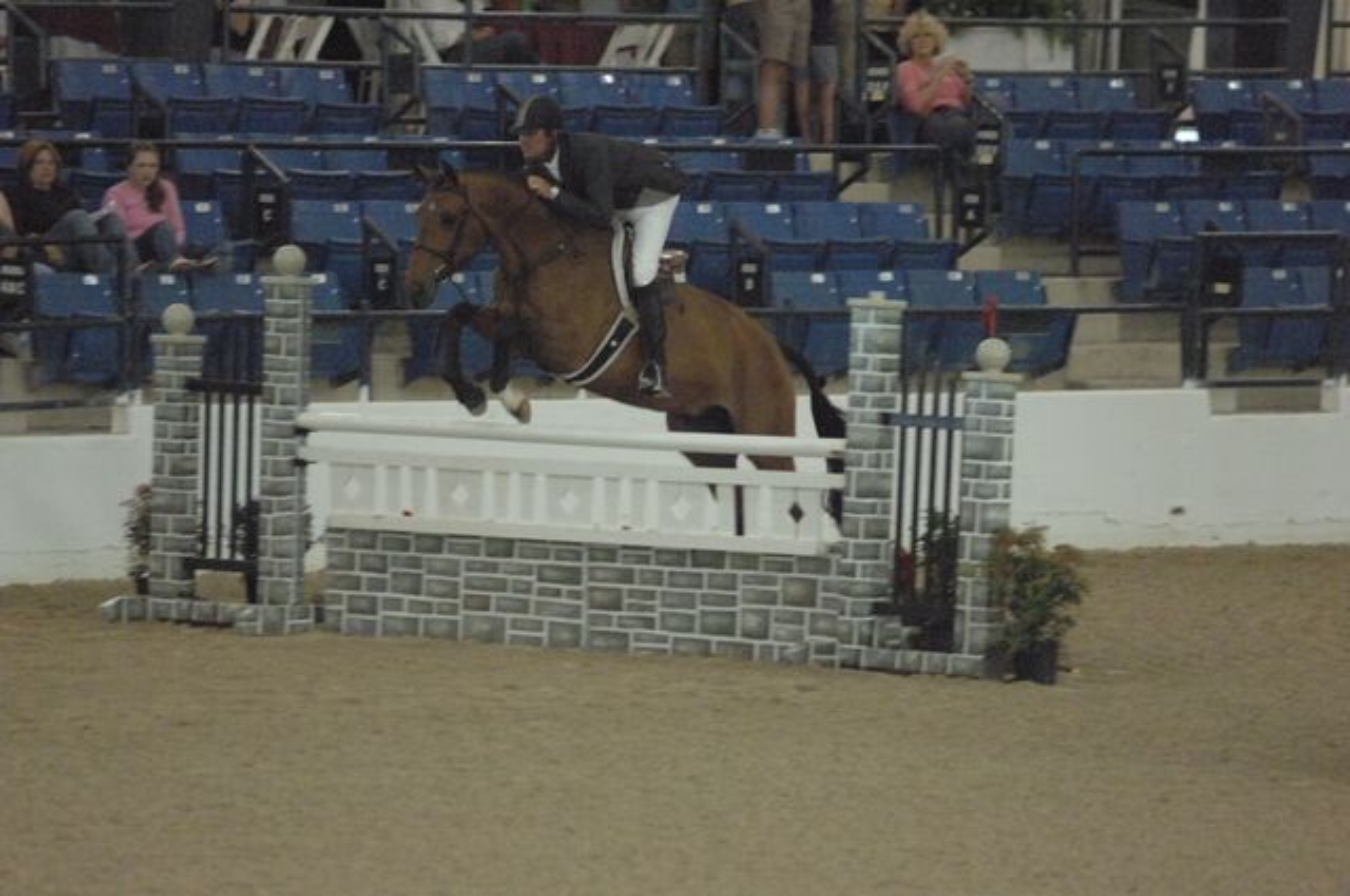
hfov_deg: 6.9
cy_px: 448
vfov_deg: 4.6
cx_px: 675
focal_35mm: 300
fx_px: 11236
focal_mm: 200
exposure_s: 1/320
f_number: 2.8
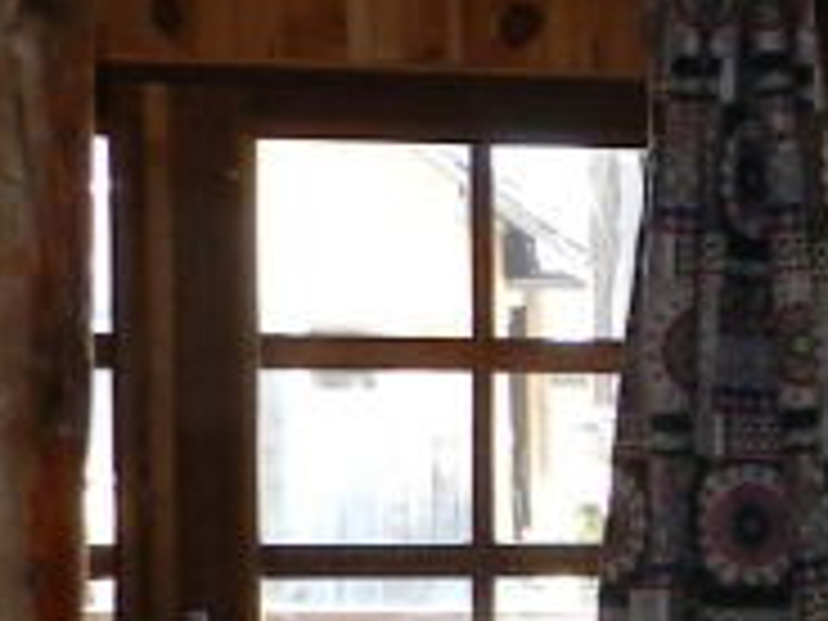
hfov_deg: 13.4
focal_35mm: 128
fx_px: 3062
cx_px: 1606
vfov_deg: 11.5
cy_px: 526
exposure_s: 1/30
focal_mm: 4
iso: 200
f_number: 3.4
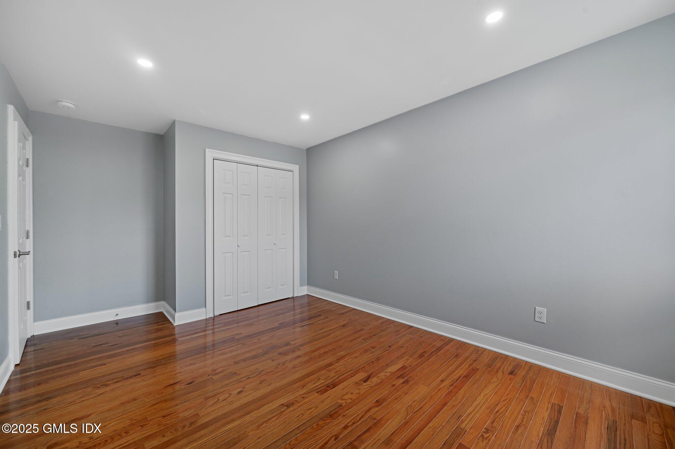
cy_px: 224
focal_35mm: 14
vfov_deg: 81.1
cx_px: 338
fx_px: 262
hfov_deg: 104.3
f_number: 8
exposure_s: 1/40
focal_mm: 14
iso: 800
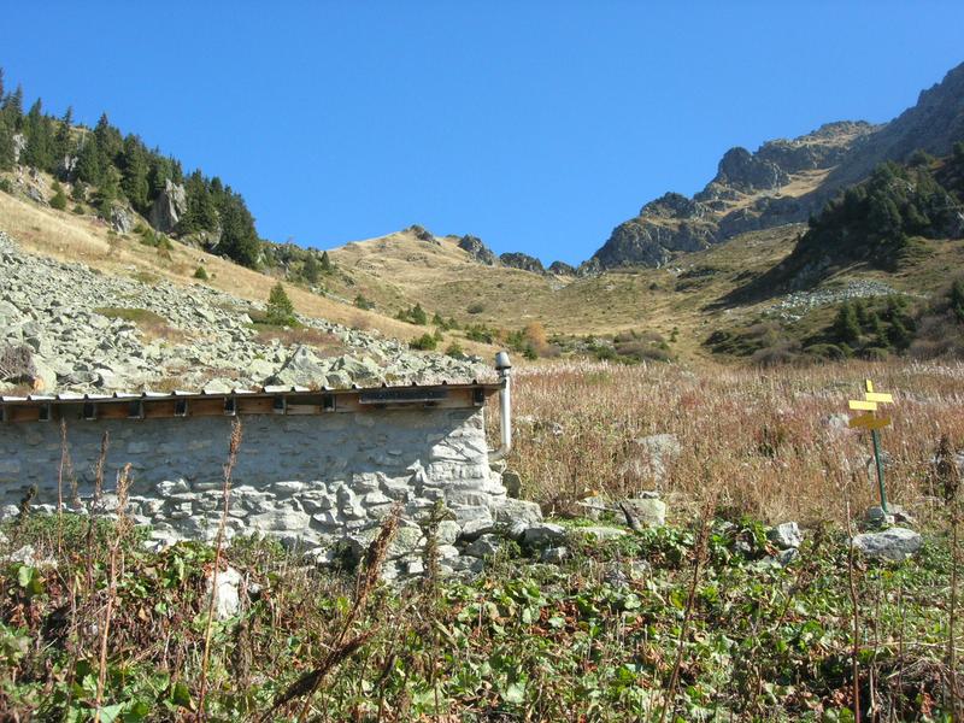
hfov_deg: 49.0
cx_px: 482
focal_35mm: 38
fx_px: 1058
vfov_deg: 37.7
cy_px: 362
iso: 200
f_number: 4.8
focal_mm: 7.8
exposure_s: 1/602
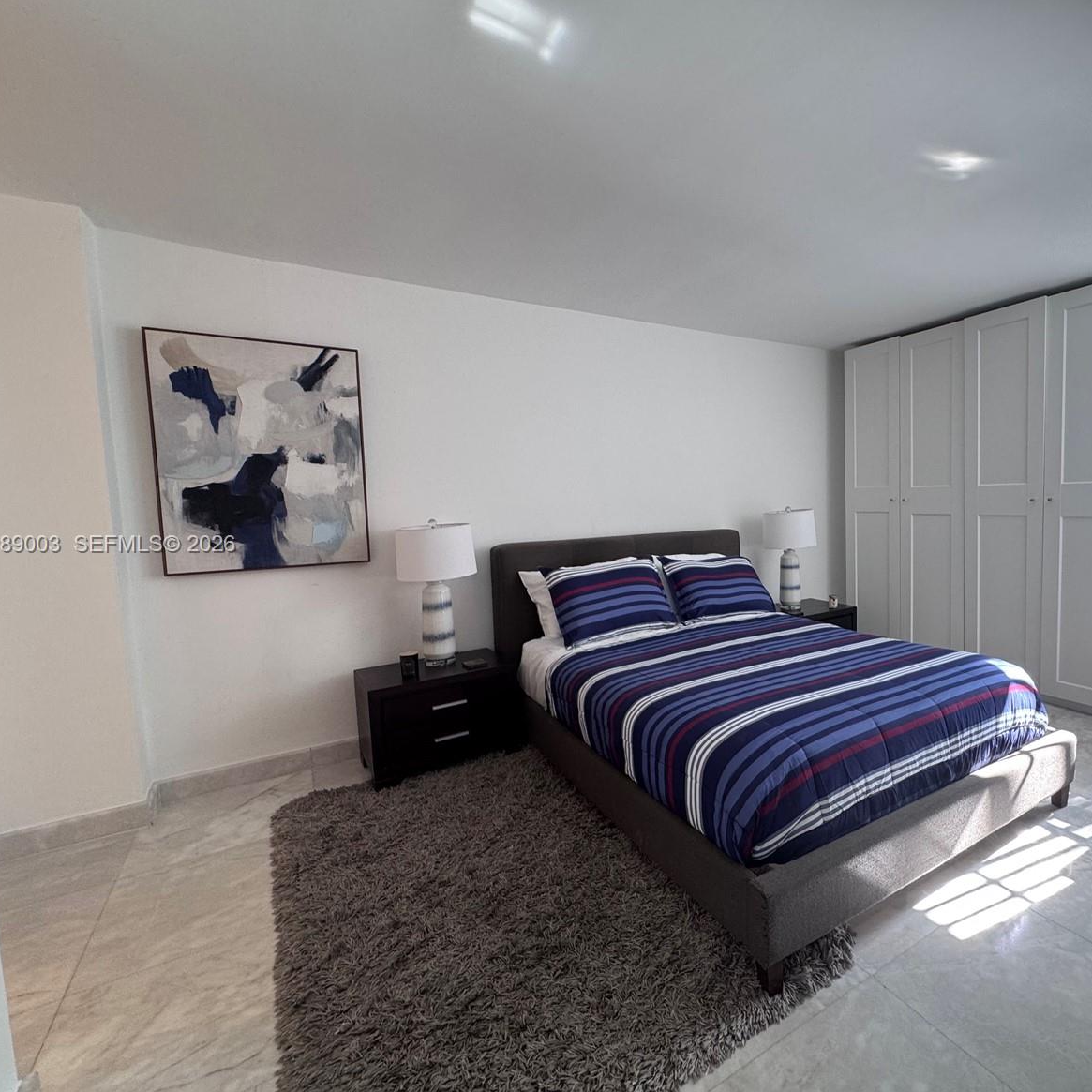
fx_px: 607
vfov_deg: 84.0
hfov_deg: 82.1
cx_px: 694
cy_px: 546
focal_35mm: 17
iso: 160
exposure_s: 1/120
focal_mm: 2.2
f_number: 2.2
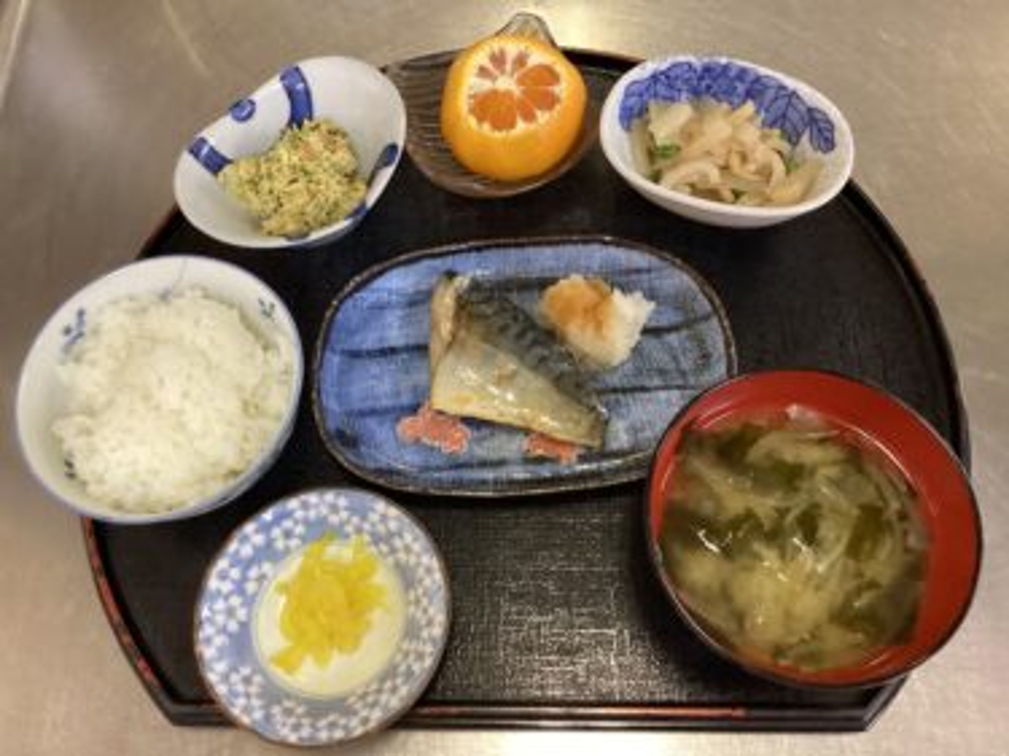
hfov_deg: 58.4
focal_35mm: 31
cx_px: 504
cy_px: 378
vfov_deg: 45.4
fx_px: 903
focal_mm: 3.3
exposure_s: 1/60
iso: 320
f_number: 2.4
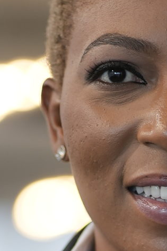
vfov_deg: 4.4
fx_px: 3205
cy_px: 440
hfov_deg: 3.0
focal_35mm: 461
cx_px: 144
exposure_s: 1/400
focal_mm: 85
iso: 200
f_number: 1.8
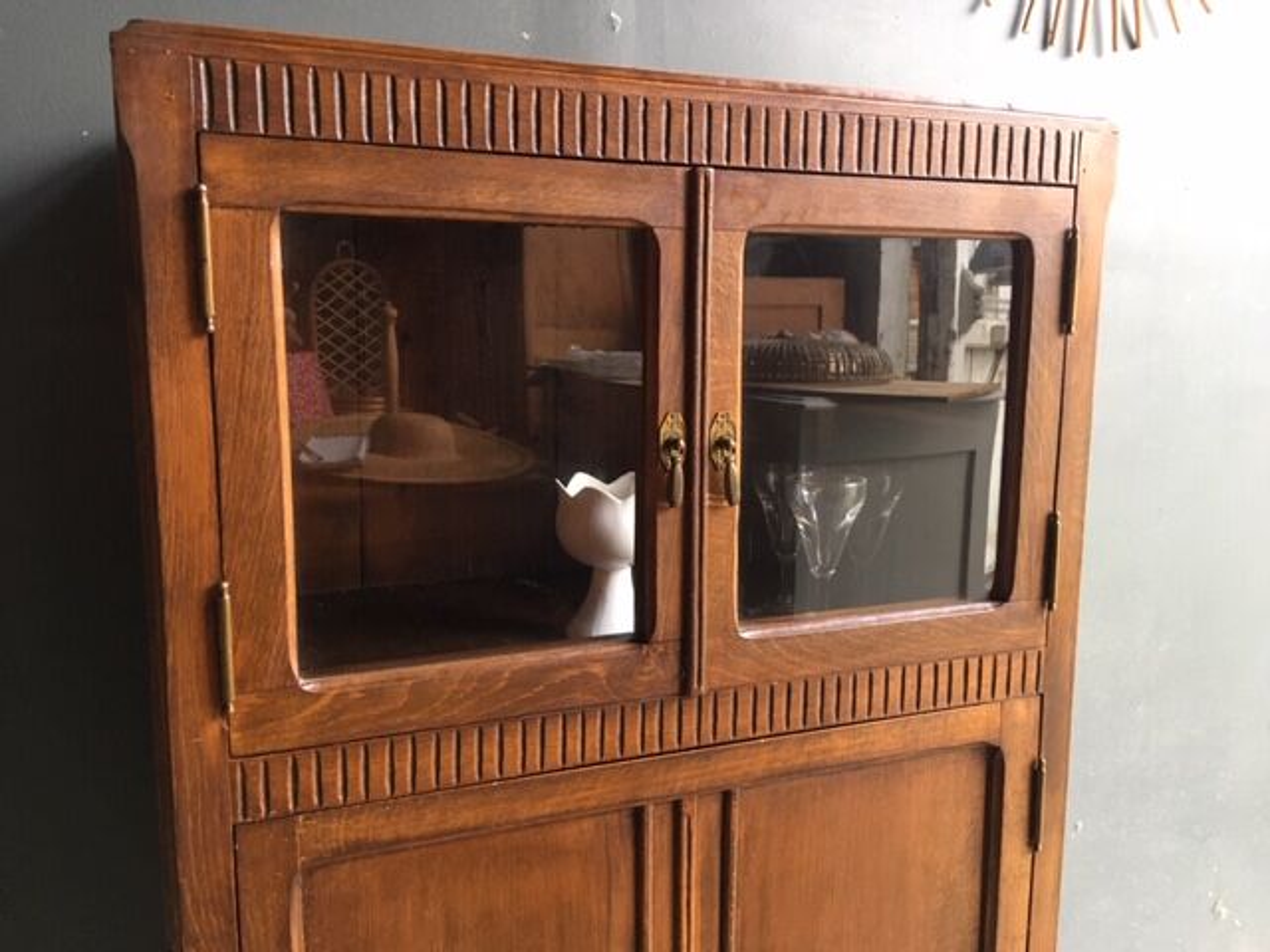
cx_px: 635
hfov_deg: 61.7
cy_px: 476
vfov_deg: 48.2
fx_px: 1064
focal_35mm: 29
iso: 160
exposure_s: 1/33
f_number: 2.2
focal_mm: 4.15
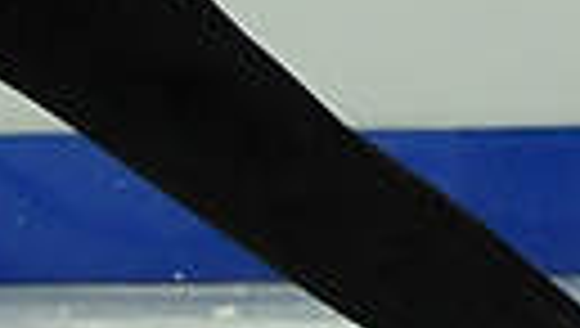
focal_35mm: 1651
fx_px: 25428
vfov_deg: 0.7
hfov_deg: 1.3
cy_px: 20
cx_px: -593
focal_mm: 170
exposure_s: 1/800
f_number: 5.6
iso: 3200
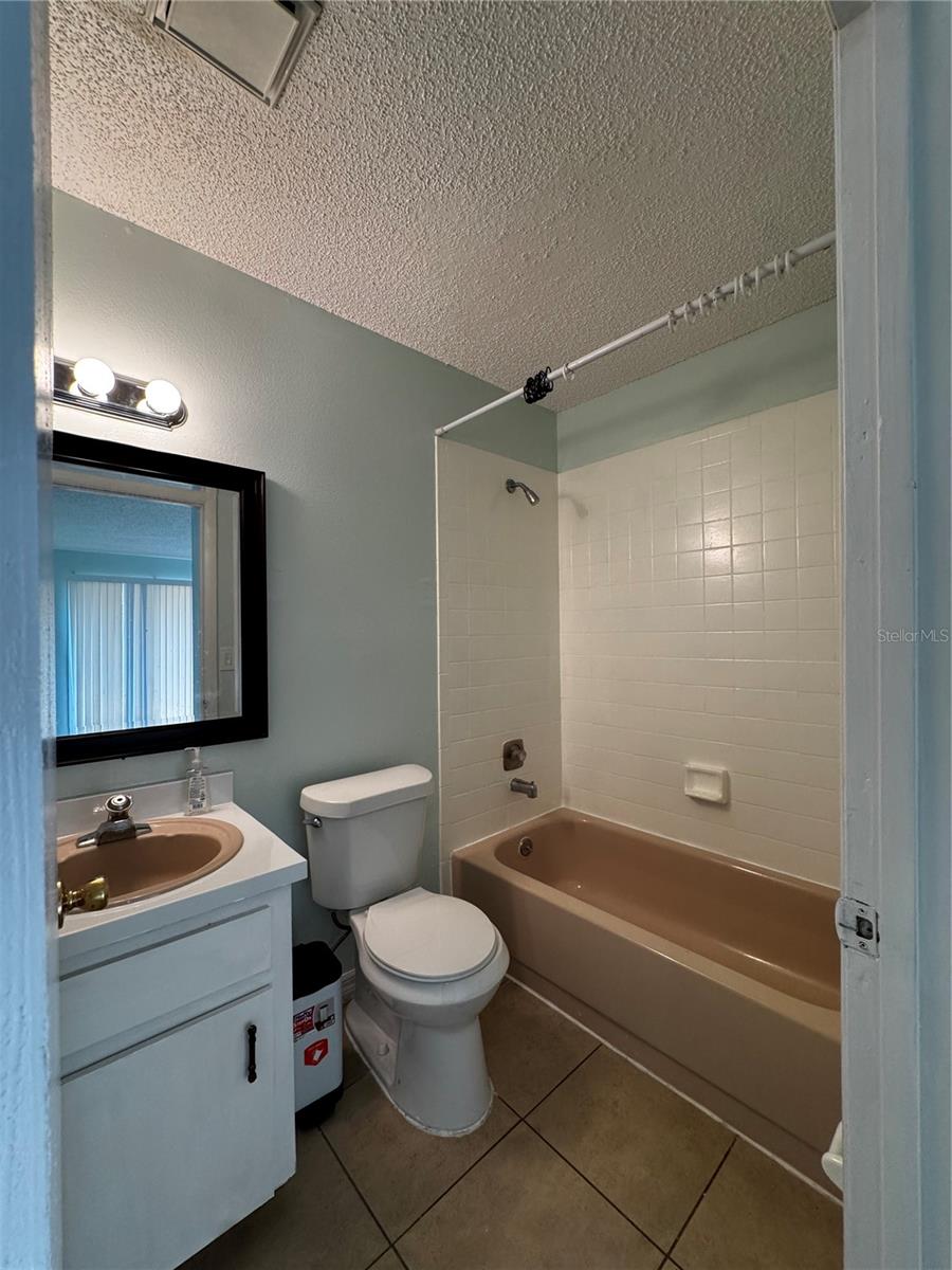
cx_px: 476
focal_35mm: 14
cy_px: 635
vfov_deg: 102.1
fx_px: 513
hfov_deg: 85.7
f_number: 2.2
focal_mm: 2.22
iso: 320
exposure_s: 1/120
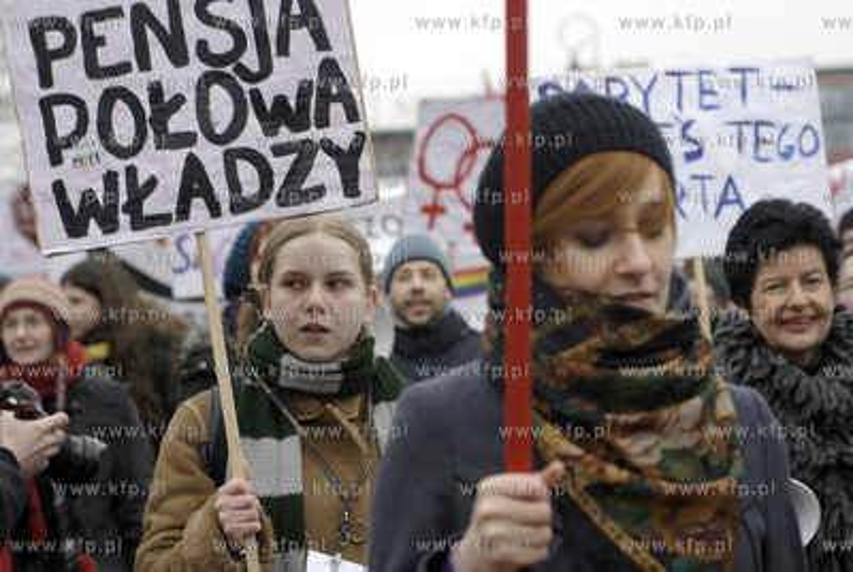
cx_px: 426
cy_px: 286
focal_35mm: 105
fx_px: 2492
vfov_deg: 13.1
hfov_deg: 19.4
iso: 160
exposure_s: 1/100
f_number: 4.5
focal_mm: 70
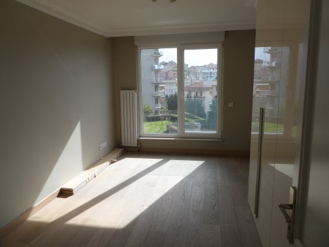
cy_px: 124
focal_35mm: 24
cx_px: 164
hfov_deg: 71.6
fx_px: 228
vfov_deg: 56.8
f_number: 3.2
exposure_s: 1/350
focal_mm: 4
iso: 80
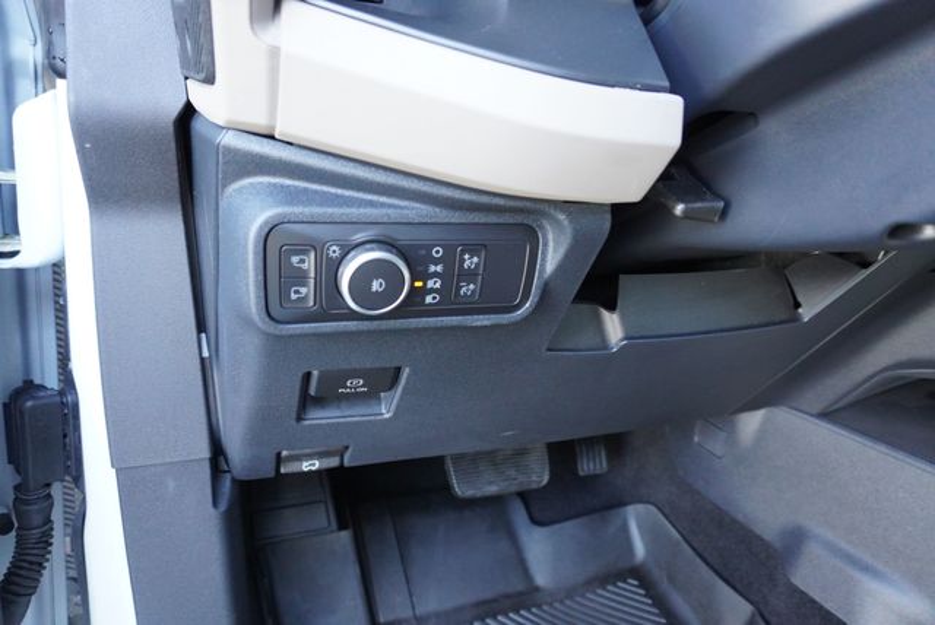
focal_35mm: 24
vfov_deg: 53.2
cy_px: 312
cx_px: 468
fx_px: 624
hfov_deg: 73.7
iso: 2500
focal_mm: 16
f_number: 4
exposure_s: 1/160
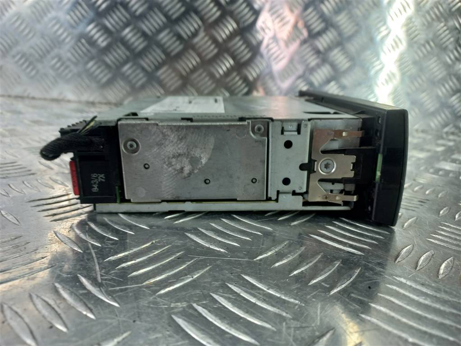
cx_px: 230
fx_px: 333
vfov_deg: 54.9
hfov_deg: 69.4
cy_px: 173
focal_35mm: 25
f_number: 1.8
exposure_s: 1/50
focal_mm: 4.6
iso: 32
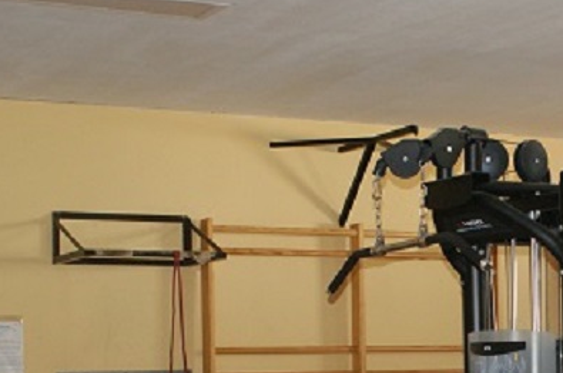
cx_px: 527
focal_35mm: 98
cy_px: 365
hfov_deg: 20.4
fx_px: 1530
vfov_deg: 13.7
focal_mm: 30
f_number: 5
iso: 400
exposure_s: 1/60
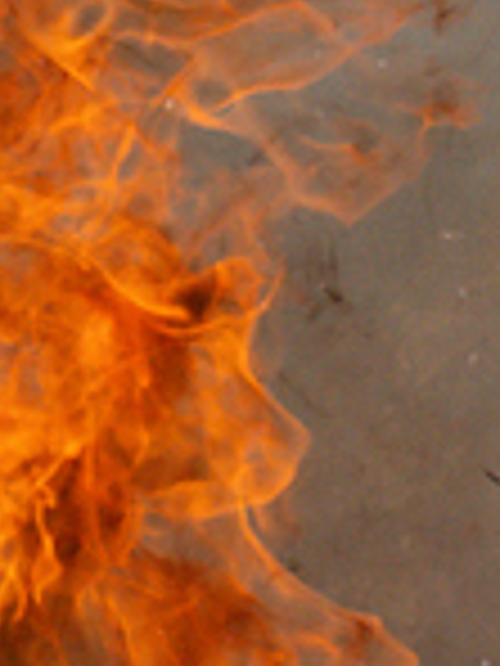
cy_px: 1472
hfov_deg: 0.5
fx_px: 59914
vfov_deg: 0.6
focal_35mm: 3111
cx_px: -509
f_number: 4.5
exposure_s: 1/4000
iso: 400
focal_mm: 400
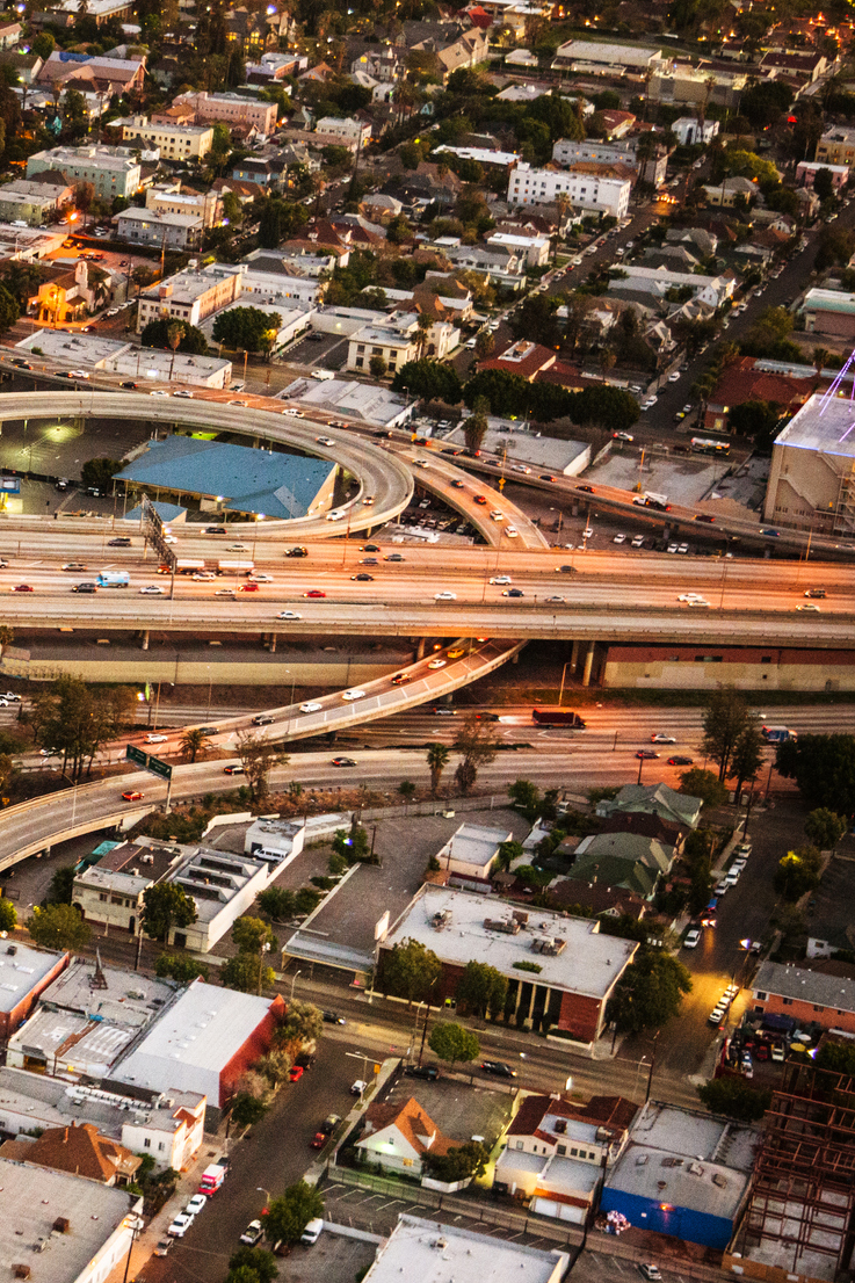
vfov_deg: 22.1
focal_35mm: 92
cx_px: -363
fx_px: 3278
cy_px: 647
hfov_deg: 14.1
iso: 2500
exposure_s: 1/60
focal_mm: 48
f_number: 4
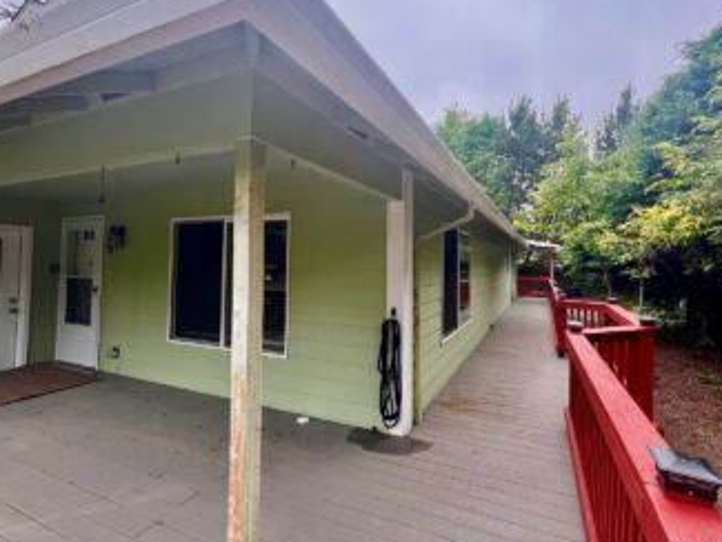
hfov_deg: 94.2
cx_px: 398
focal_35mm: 16
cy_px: 249
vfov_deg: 78.0
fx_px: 334
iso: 32
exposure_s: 1/449
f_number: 1.8
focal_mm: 1.57
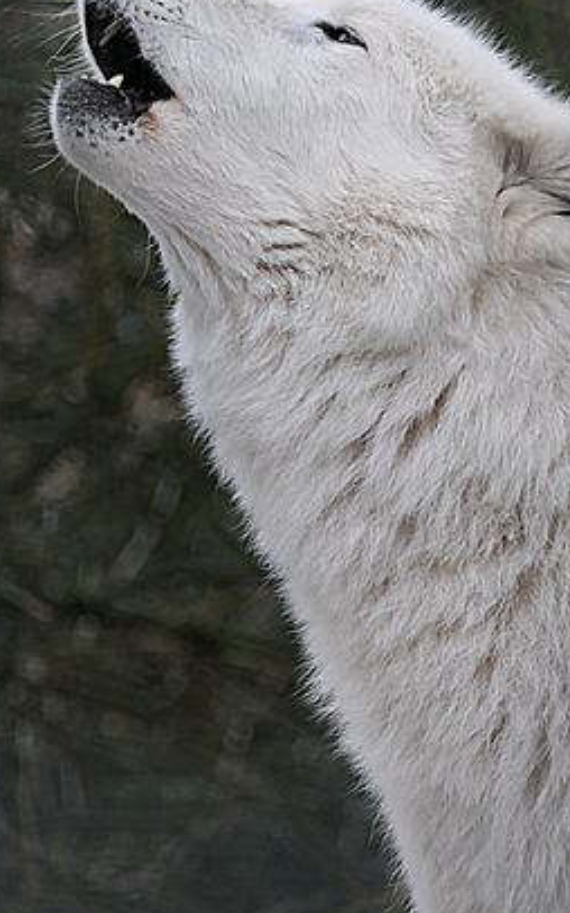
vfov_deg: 3.2
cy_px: 496
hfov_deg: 2.0
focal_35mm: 660
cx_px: 413
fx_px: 16422
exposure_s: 1/125
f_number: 4.5
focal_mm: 140.5
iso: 800
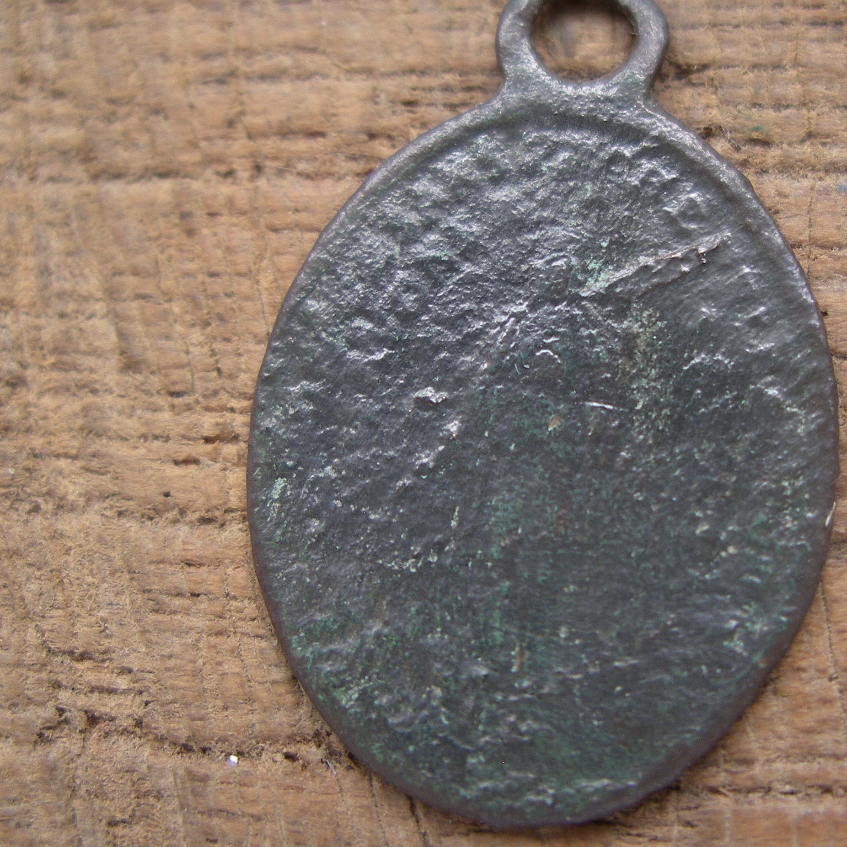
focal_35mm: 54
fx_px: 1495
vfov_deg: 31.6
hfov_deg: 31.5
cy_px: 371
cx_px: 536
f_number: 2.8
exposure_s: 1/40
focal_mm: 7.8
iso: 125
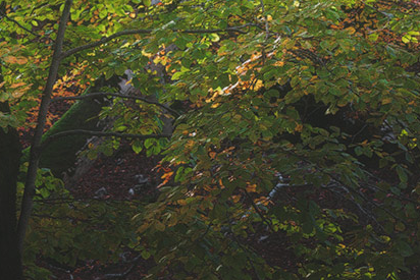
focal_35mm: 195
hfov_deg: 10.3
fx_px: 2276
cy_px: -261
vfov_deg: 6.8
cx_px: -142
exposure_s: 1/100
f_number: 6.3
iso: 800
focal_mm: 49
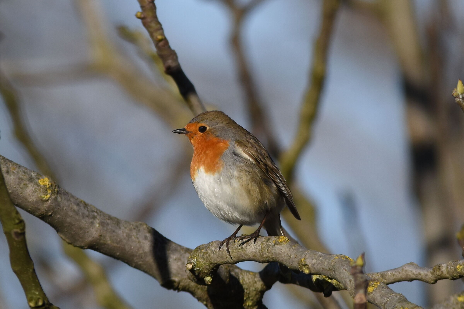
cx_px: 232
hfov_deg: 3.4
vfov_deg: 2.3
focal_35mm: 600
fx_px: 7730
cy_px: 154
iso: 320
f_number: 6.3
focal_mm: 400
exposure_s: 1/1600
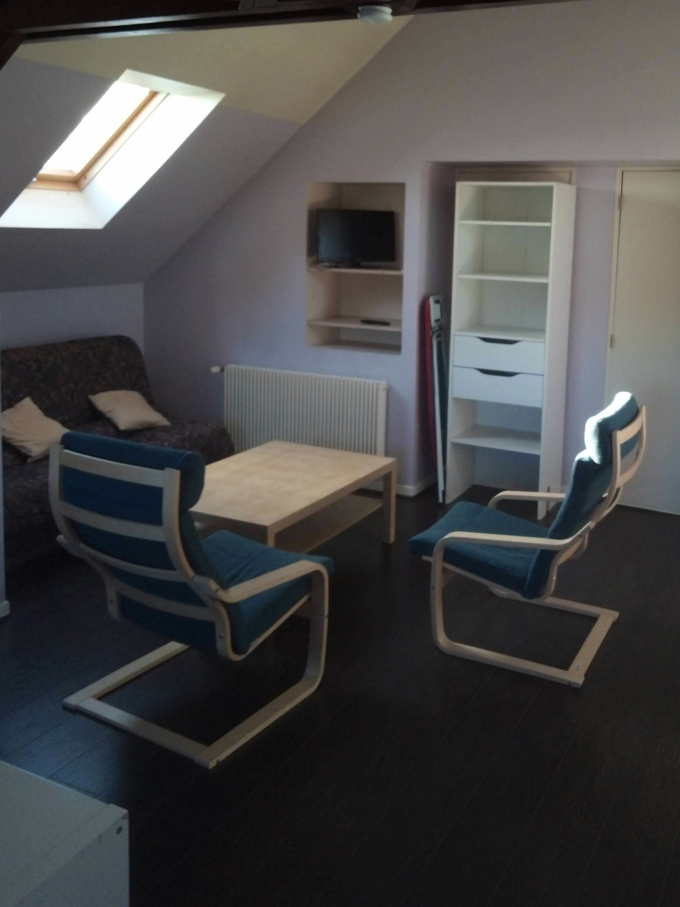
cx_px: 415
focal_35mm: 36
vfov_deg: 50.7
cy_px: 330
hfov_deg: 39.4
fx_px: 943
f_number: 2.2
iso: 158
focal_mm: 4.52
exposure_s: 1/20
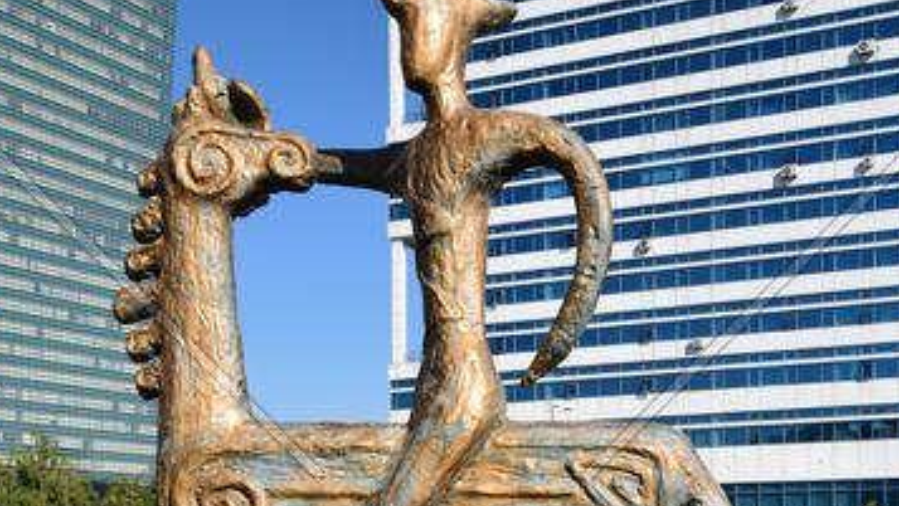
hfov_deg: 40.6
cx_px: 452
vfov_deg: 21.8
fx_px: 1216
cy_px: 609
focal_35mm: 51
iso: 100
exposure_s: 1/125
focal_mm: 20
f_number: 11
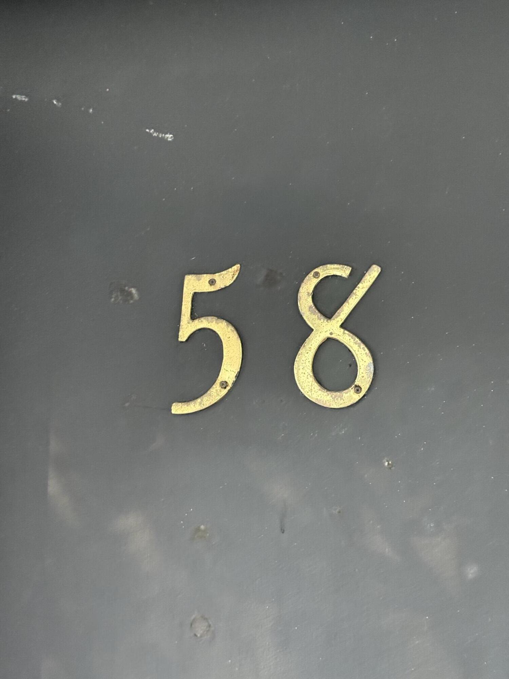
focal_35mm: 48
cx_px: 254
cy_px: 340
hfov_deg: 30.3
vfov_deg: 39.7
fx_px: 941
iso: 800
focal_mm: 6.76
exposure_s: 1/29
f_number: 1.78
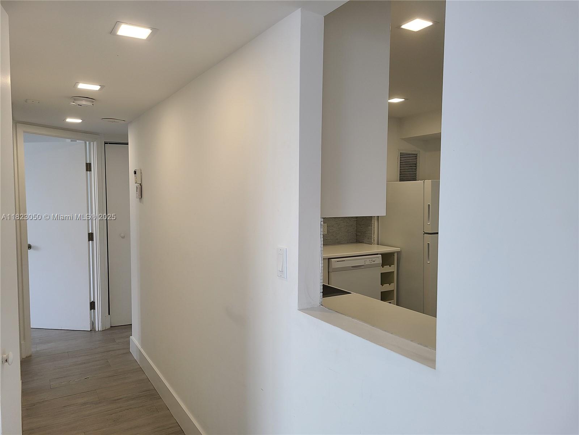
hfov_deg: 67.3
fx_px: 435
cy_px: 218
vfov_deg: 53.1
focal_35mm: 26
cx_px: 290
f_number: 1.8
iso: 64
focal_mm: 5.4
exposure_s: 1/119
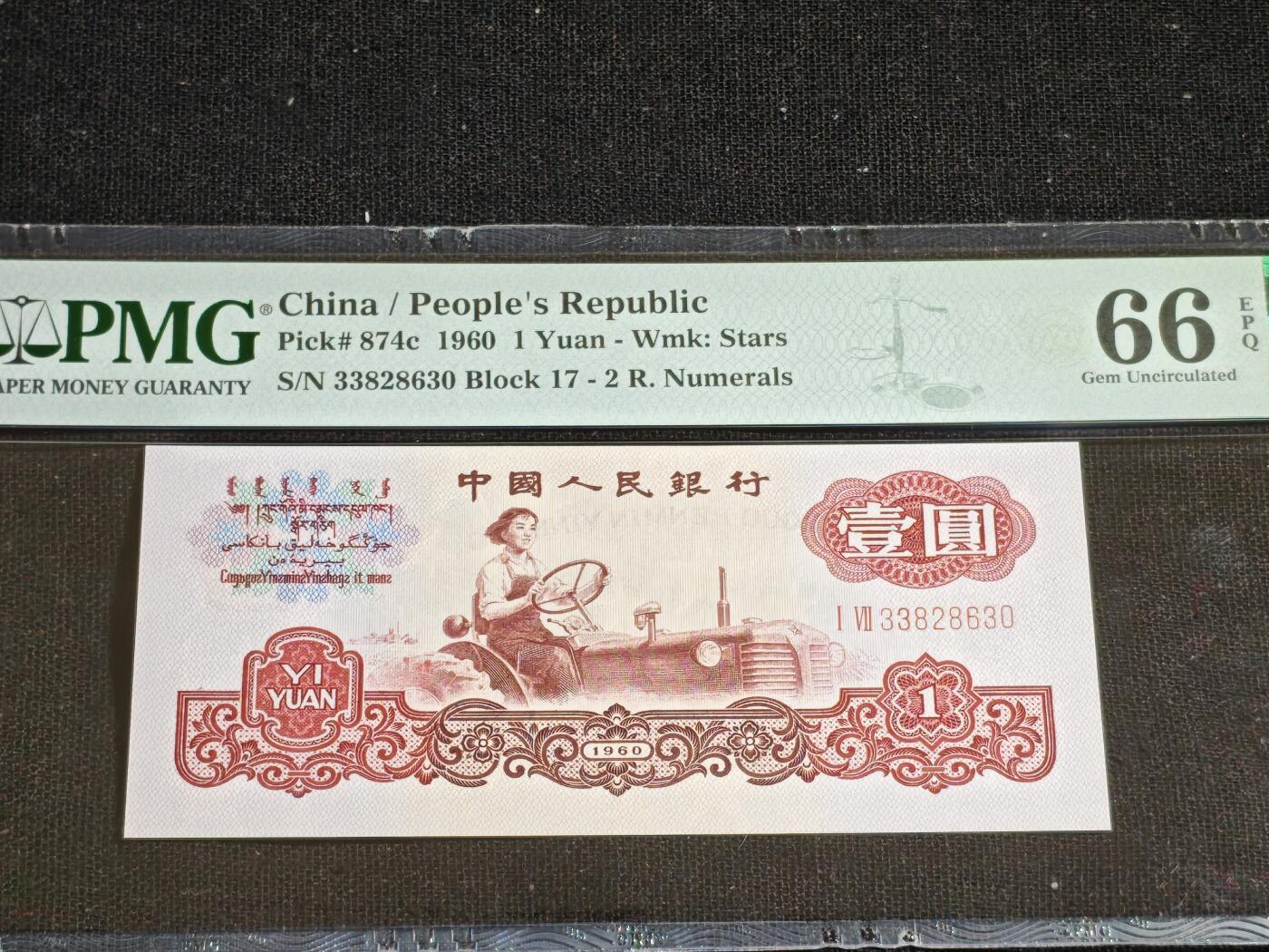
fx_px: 3263
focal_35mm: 89
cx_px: 634
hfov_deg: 22.0
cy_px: 476
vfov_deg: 16.6
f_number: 1.5
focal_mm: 4.94
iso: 50
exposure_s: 1/319
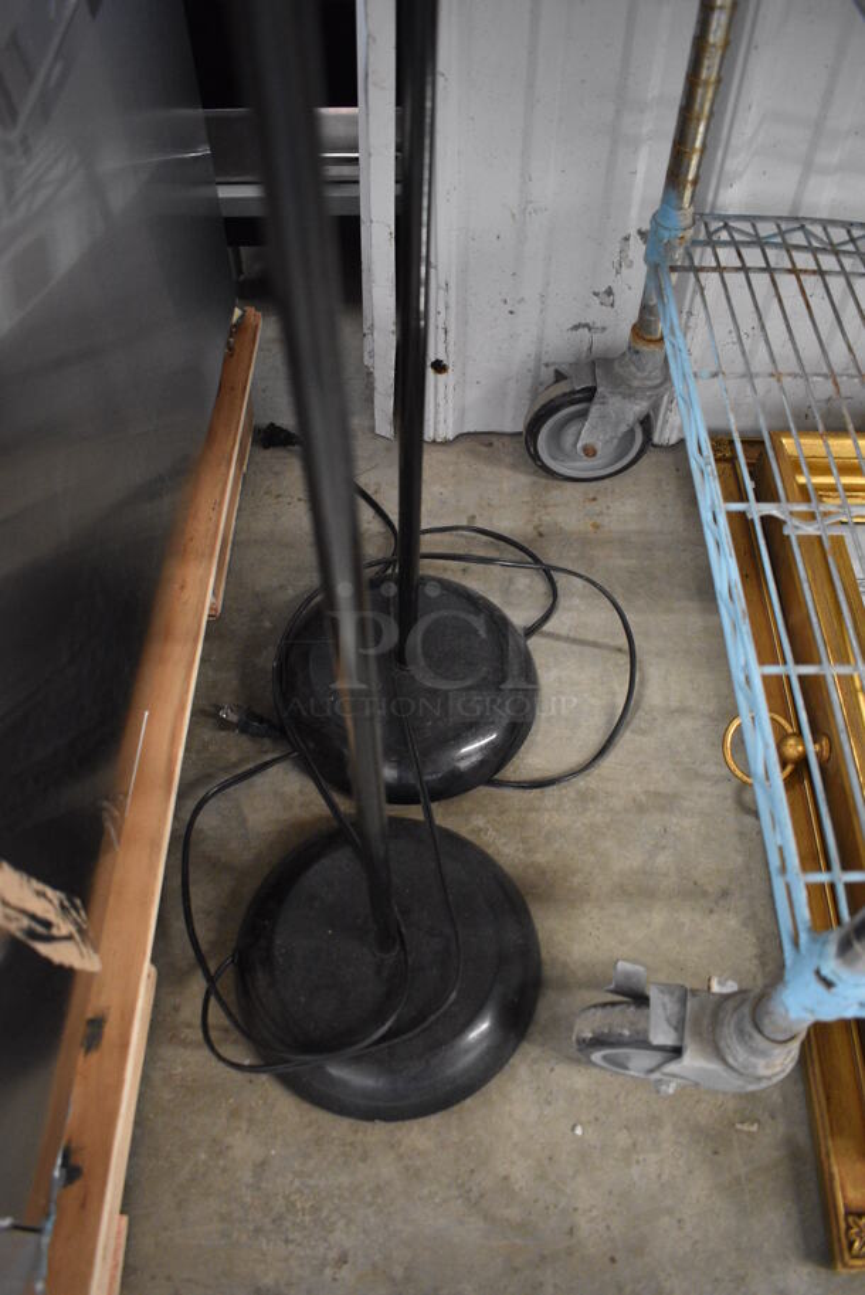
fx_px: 972
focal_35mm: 27
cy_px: 648
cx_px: 432
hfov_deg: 48.0
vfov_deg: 67.3
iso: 2200
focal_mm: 18
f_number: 3.5
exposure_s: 1/30
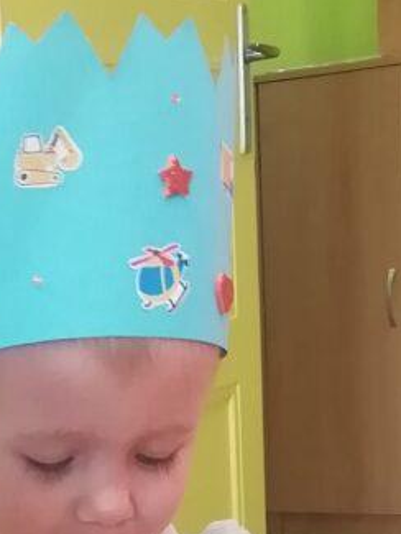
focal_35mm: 128
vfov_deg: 14.4
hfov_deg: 11.3
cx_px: -145
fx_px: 1976
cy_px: 782
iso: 100
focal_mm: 3.46
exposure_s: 1/33.3
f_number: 2.2
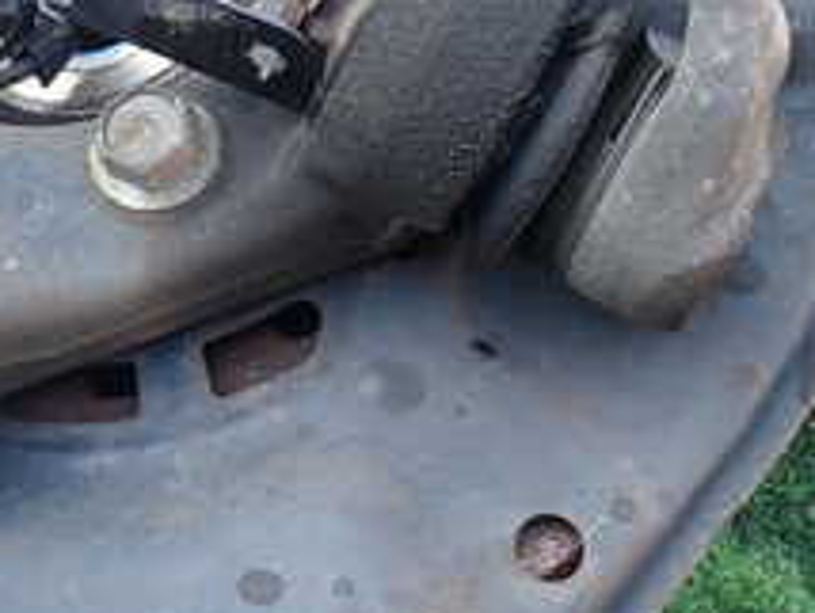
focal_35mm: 70
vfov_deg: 20.4
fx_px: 1650
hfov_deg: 26.7
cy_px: 0
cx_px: 69
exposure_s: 1/60
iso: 100
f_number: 2.8
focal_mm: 4.5
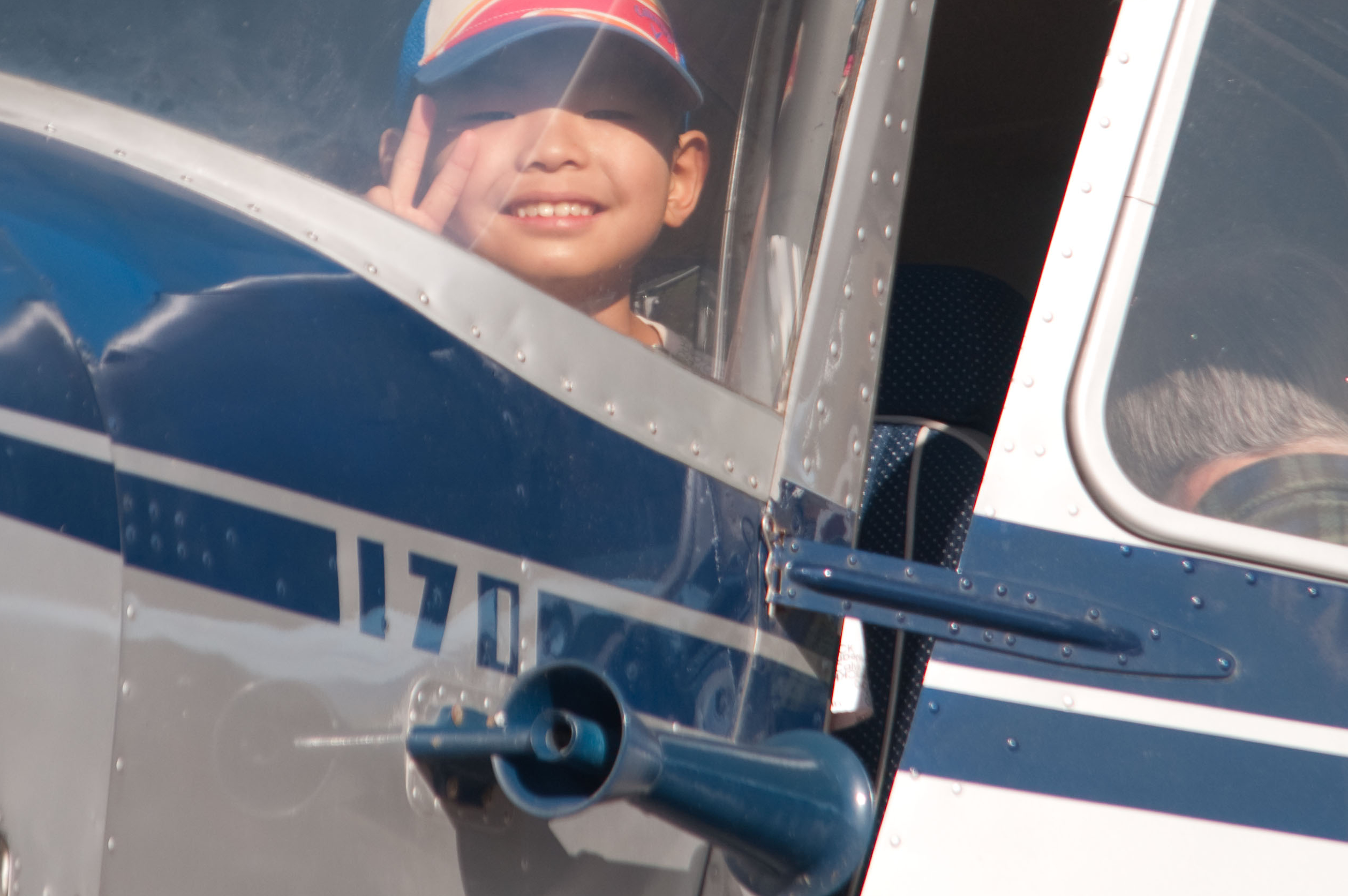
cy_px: 144
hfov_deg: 4.0
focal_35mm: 511
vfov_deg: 2.7
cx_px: 564
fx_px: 19112
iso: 100
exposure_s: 1/100
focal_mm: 200
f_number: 6.3
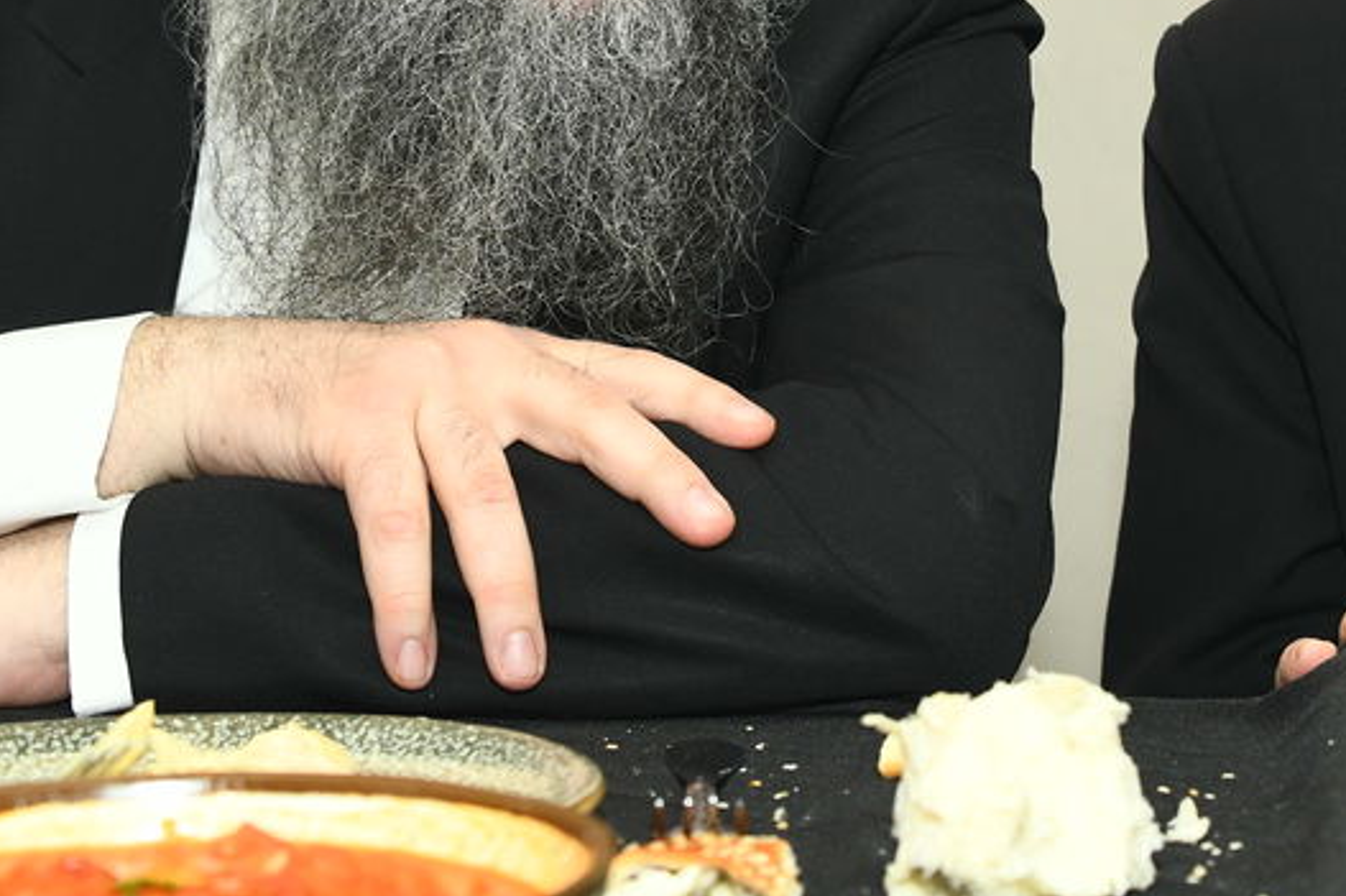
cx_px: 922
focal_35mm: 93
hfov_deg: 21.8
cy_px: -198
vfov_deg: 14.2
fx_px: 3476
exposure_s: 1/200
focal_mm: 35
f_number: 5.6
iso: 1250
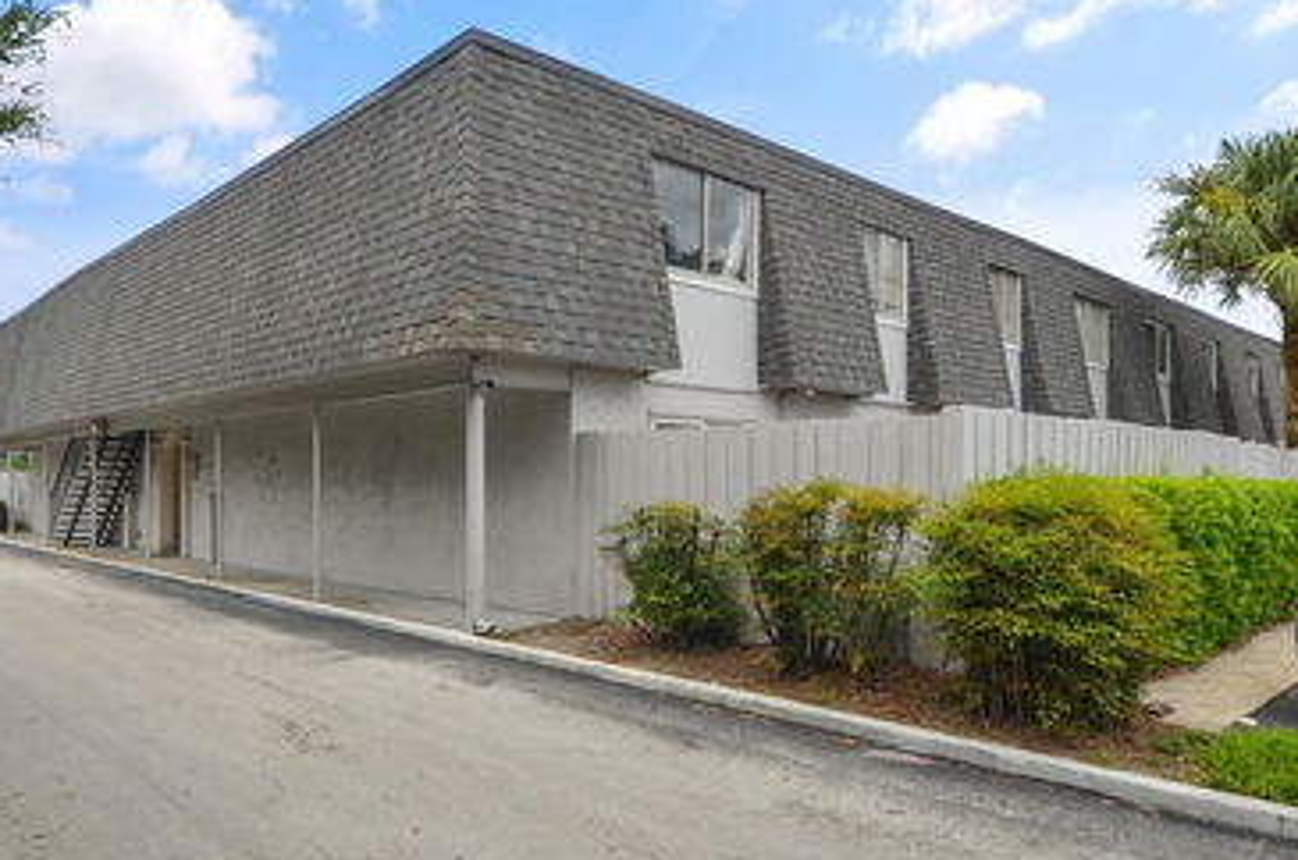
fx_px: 923
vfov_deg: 50.0
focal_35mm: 26
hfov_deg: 69.7
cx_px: 537
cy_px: 412
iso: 200
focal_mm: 13
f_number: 9
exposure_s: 1/320
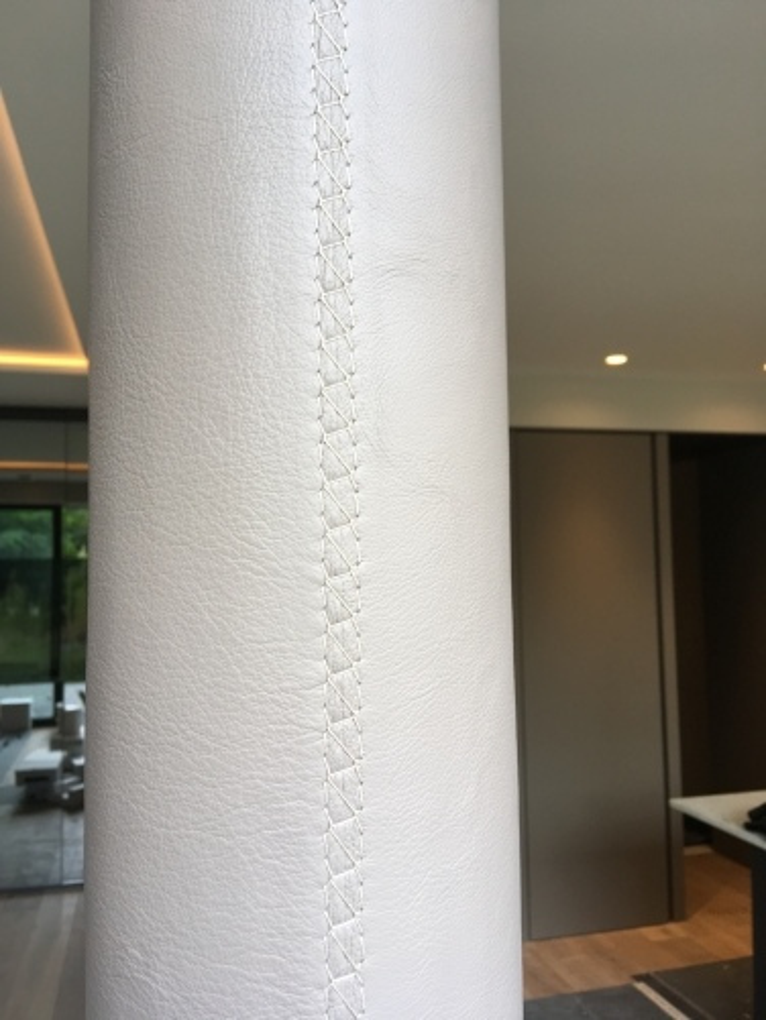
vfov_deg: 61.6
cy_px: 510
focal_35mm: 29
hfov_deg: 48.2
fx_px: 855
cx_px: 383
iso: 32
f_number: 2.2
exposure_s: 1/100
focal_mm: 4.15
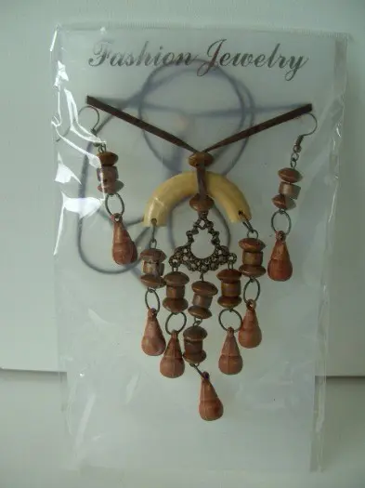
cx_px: 182
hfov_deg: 38.6
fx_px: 521
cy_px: 244
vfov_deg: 50.2
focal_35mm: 37
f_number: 2.8
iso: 80
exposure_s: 1/47
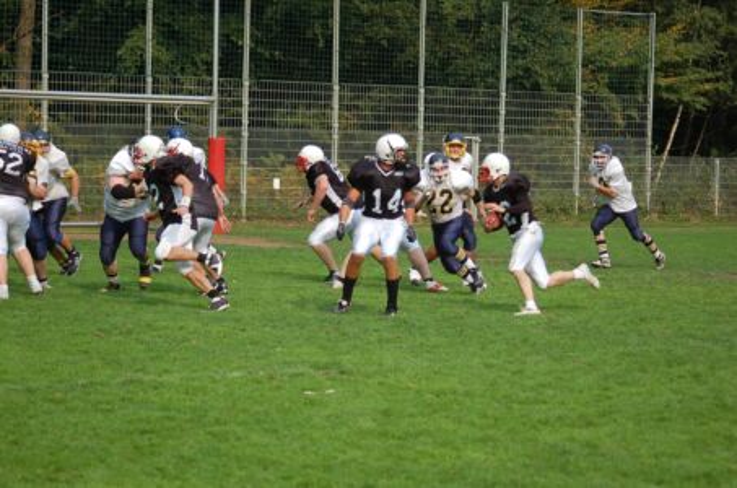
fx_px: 2513
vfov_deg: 11.1
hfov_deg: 16.7
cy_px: 244
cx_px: 368
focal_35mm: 123
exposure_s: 1/1000
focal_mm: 82
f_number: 4.5
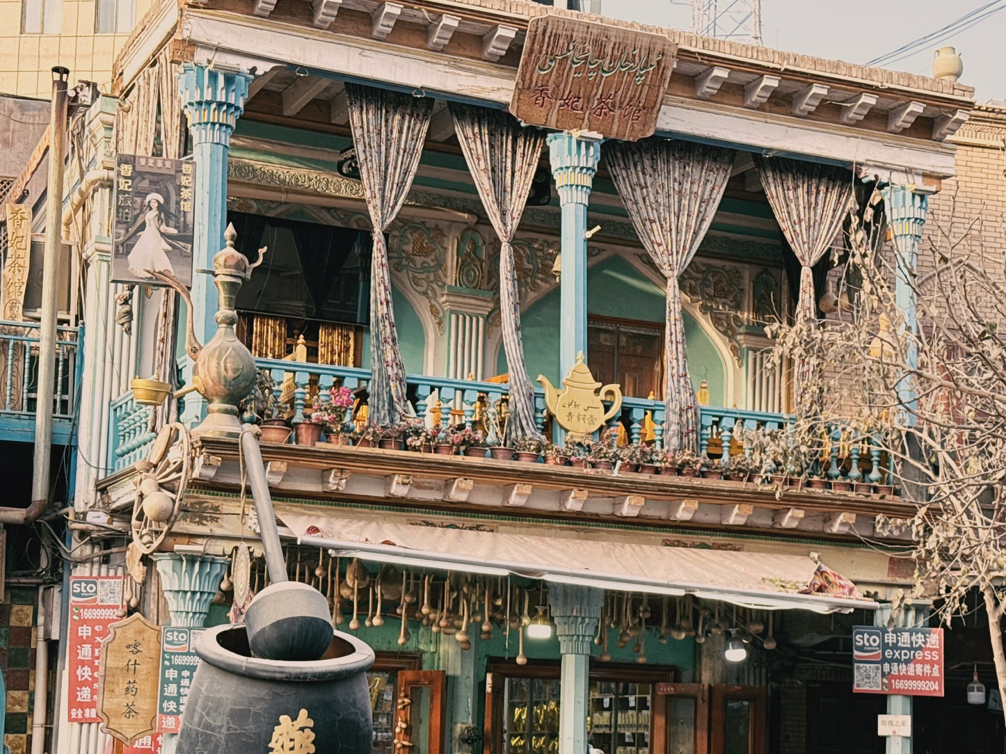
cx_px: 559
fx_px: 1976
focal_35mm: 68
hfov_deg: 28.5
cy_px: 504
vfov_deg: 21.5
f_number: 1.78
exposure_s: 1/276
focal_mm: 6.76
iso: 100
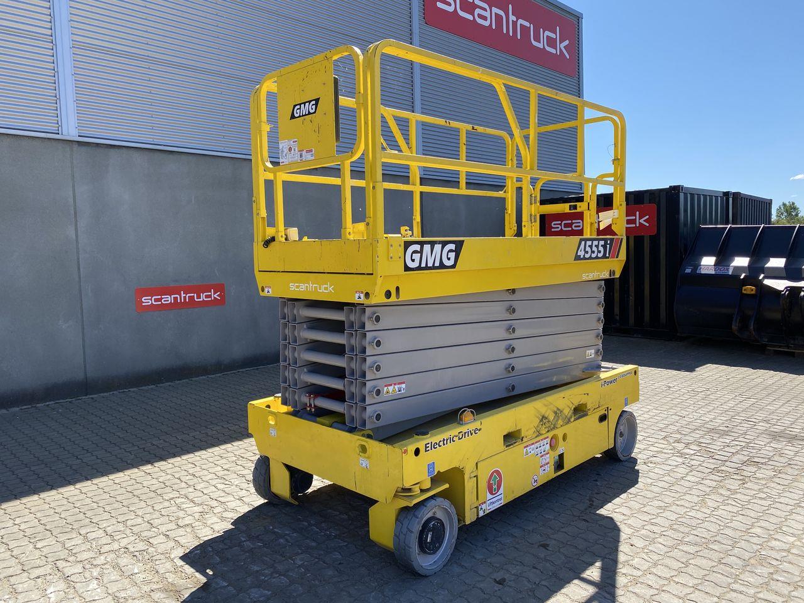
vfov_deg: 53.1
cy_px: 302
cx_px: 402
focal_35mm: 26
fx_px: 604
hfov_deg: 67.3
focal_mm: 4.25
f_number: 1.8
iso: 32
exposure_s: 1/1232
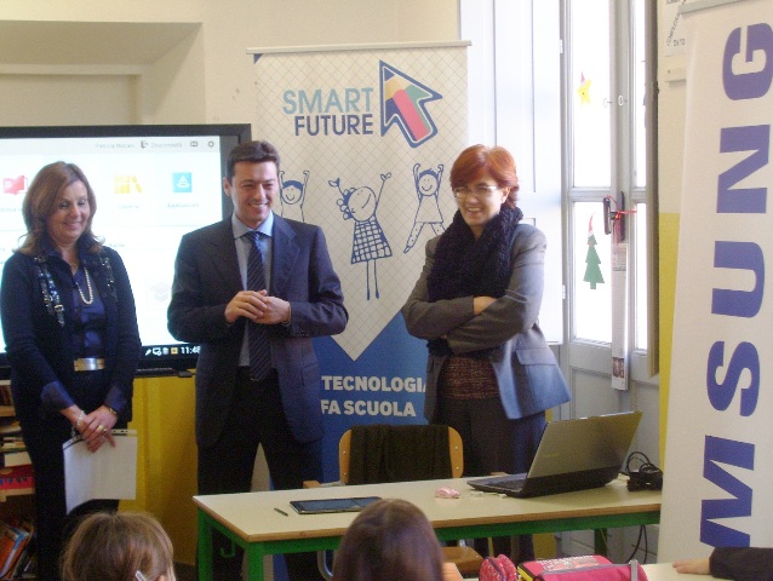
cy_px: 290
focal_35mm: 87
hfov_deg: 22.5
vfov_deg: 17.0
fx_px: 1945
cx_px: 386
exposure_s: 1/13
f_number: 4.3
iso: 160
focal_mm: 14.3
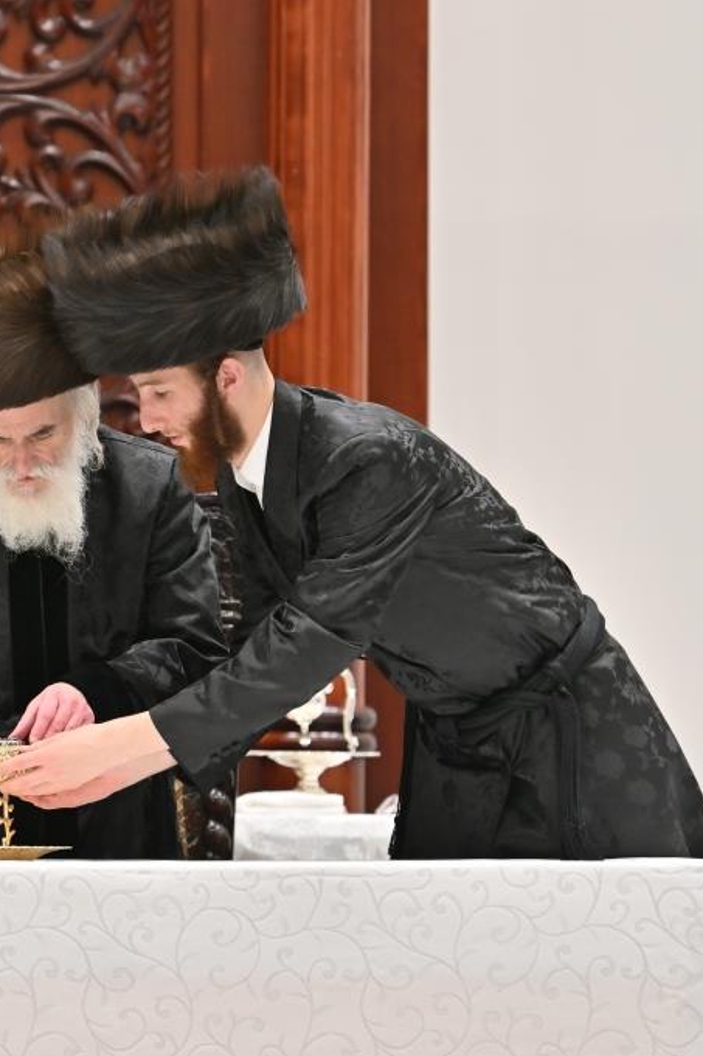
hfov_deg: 3.7
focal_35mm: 372
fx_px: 10901
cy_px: 528
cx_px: 113
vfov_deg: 5.5
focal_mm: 165
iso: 250
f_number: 2.8
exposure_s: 1/320
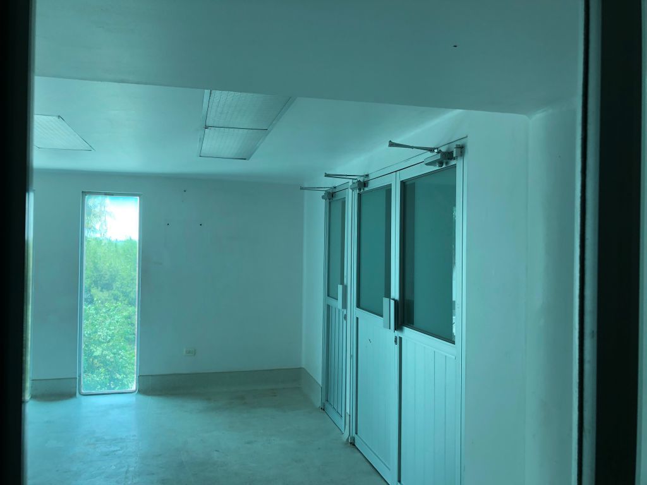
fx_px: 523
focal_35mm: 28
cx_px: 324
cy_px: 242
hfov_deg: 63.4
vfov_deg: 49.7
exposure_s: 1/120
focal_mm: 3.99
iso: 64
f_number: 1.8
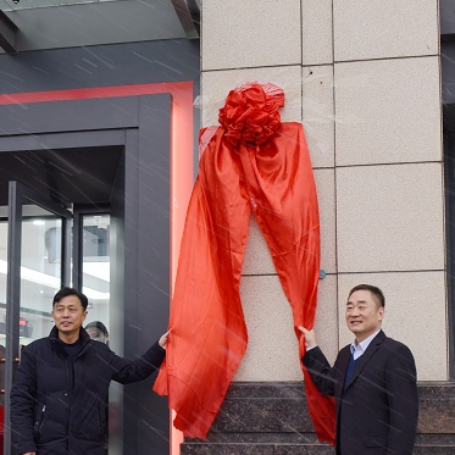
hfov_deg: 33.4
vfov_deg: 32.9
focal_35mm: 51
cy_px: 324
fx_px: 758
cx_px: 239
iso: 1000
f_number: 8
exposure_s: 1/40
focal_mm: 28
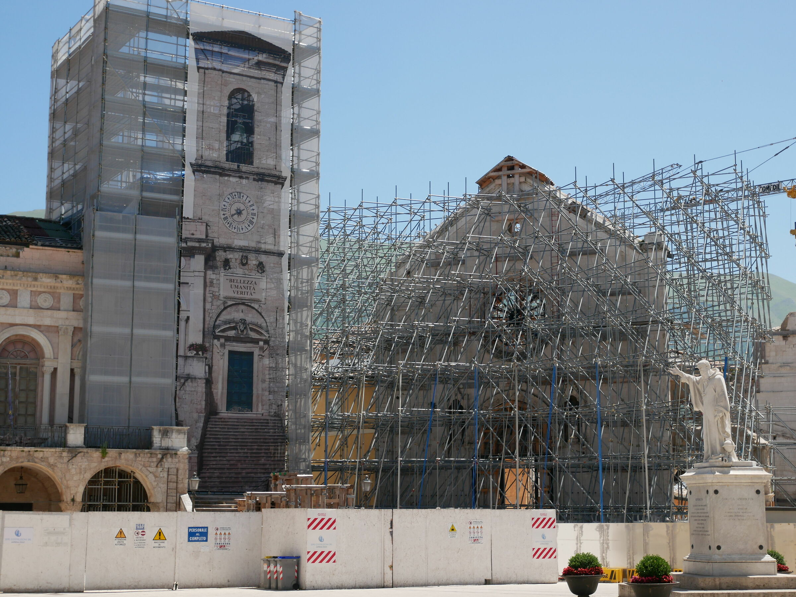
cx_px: 398
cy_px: 298
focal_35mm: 56
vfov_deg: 26.1
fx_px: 1288
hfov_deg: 34.3
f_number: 9
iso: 200
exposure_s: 1/320
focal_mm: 28
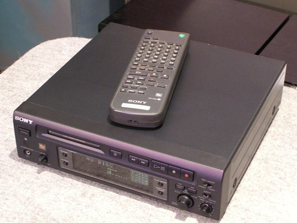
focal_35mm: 80
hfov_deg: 24.4
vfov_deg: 18.4
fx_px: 686
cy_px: 112
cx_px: 148
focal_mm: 16.6
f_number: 4.4
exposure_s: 1/30
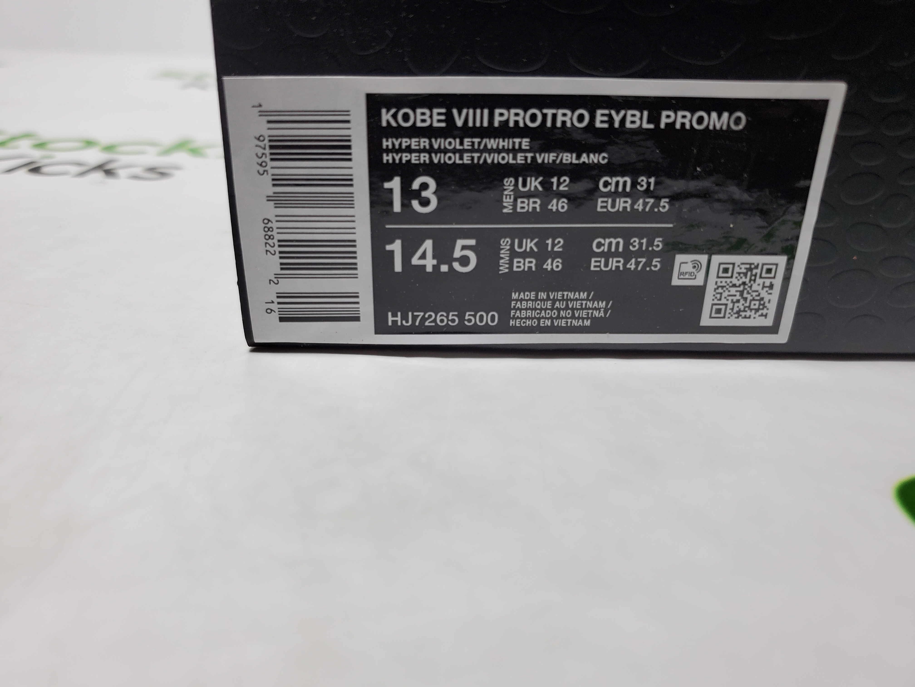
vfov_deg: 53.1
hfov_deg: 67.3
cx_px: 458
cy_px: 344
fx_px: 687
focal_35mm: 26
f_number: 1.5
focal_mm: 4.3
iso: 50
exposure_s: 1/426
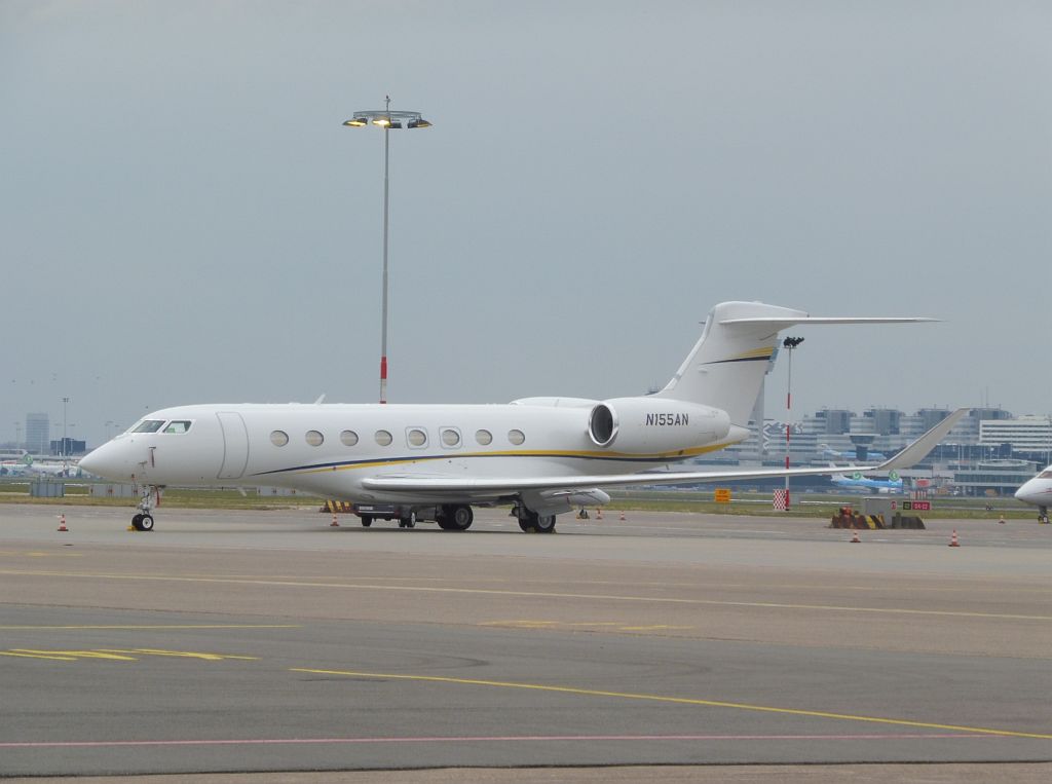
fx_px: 6488
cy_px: 392
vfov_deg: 6.9
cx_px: 526
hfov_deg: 9.3
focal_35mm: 214
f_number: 7.1
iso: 100
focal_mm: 38.2
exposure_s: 1/250
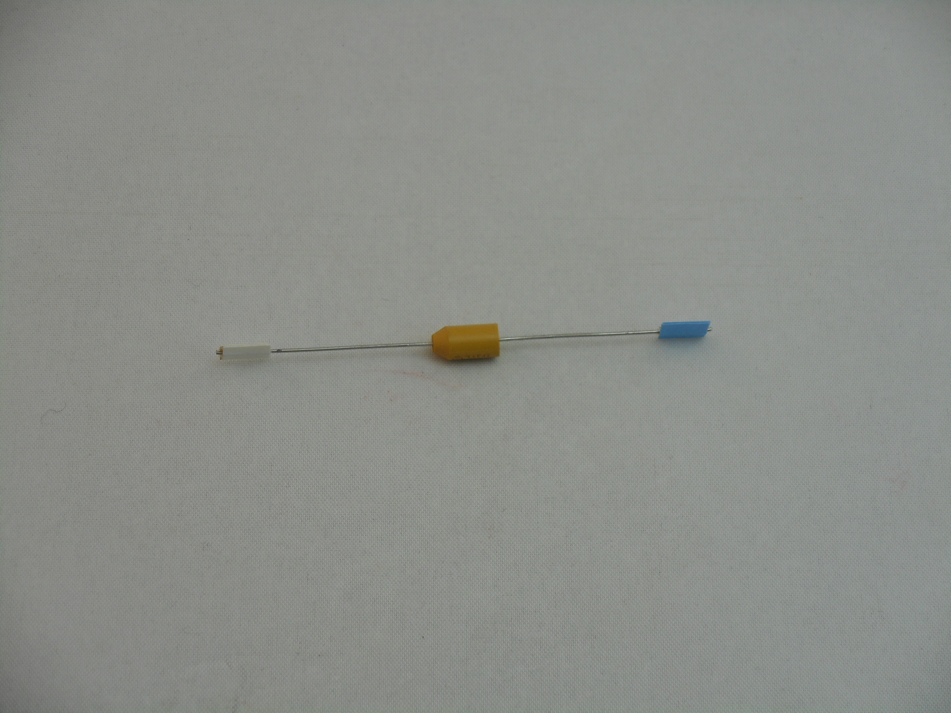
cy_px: 356
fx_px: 2802
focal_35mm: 102
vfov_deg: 14.5
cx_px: 476
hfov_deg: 19.3
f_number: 5.8
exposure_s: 1/60
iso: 110
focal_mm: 18.2
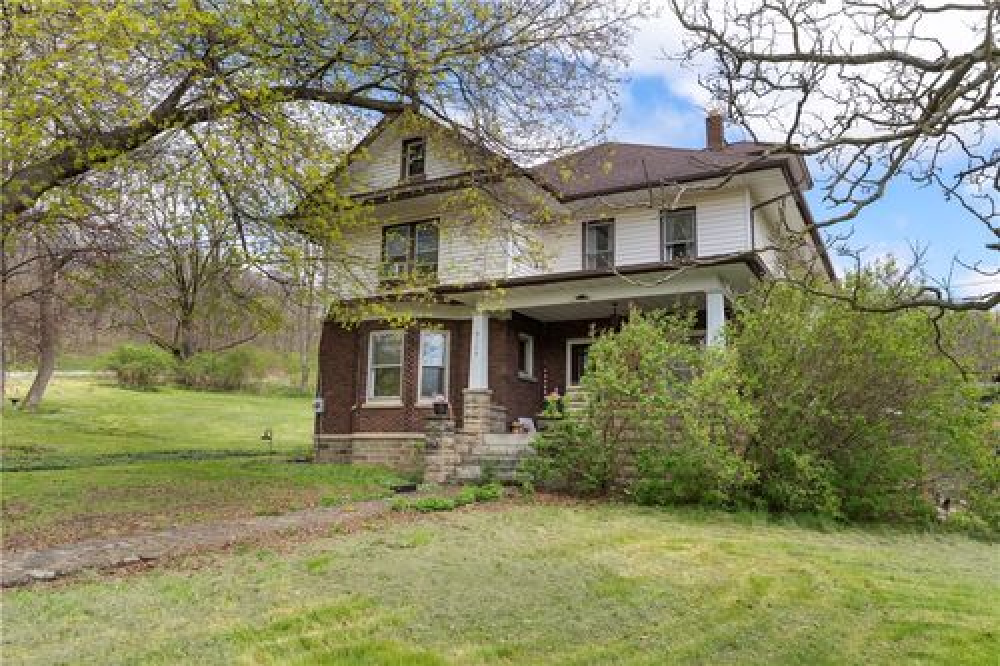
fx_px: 708
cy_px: 333
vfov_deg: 50.4
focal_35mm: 26
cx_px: 500
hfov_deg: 70.5
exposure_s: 1/200
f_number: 7.1
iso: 400
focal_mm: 25.5
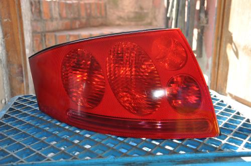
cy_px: 83
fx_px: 292
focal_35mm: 42
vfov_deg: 31.8
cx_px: 126
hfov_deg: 46.5
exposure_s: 1/125
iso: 500
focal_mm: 28
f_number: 4
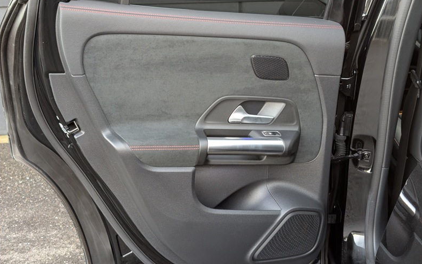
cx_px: 213
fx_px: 610
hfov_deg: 38.2
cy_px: 120
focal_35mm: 53
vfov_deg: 24.4
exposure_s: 1/60
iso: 142
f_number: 1.68
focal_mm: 6.9
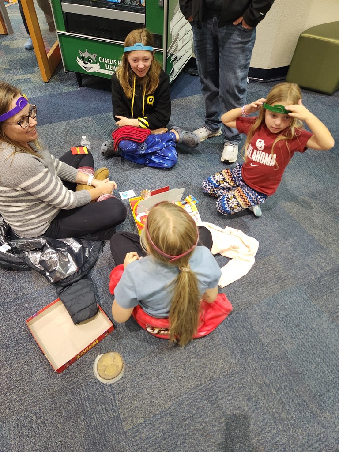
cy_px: 226
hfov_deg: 58.9
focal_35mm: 23
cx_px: 170
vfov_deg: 73.9
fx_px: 300
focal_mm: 5.4
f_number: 1.8
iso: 800
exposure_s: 1/120
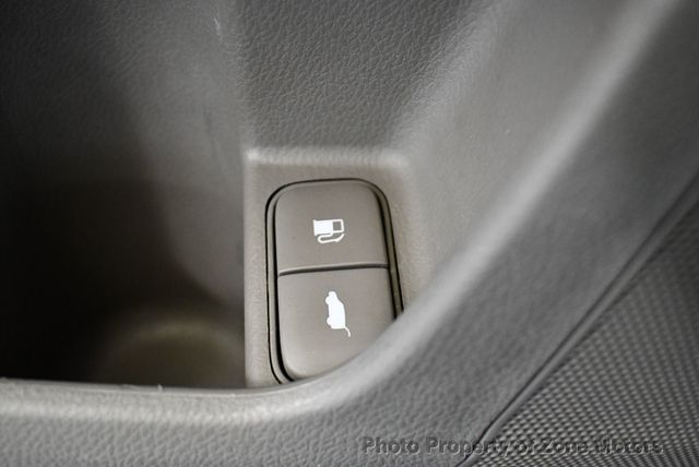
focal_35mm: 36
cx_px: 350
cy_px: 234
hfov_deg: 53.1
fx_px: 700
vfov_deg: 36.9
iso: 3200
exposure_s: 1/100
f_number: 3.5
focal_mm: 18
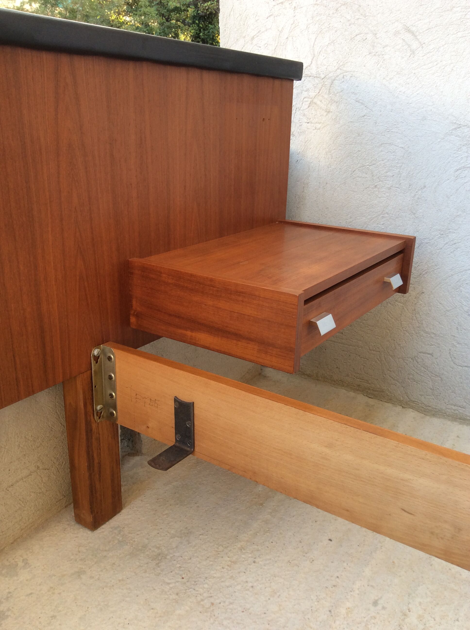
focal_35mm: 32
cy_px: 315
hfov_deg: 44.1
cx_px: 235
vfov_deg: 56.9
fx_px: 581
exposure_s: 1/50
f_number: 2.4
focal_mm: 3.3
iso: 32
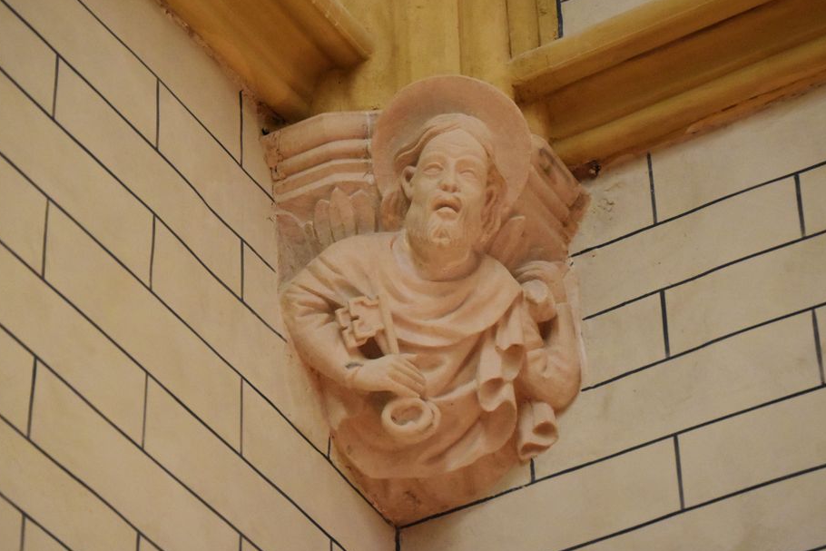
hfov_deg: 15.2
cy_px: 263
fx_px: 3098
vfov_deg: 10.2
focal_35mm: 135
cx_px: 405
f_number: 4.5
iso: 4500
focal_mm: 78
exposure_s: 1/125
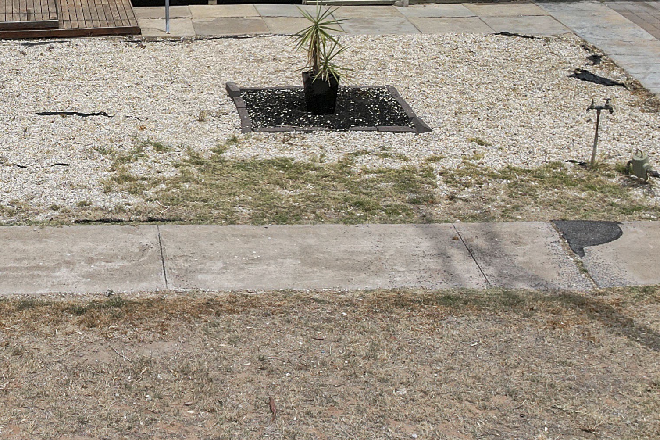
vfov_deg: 16.9
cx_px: 52
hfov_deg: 24.6
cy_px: 87
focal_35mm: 80
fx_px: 1466
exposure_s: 1/2000
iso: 100
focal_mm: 8.38
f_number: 2.8
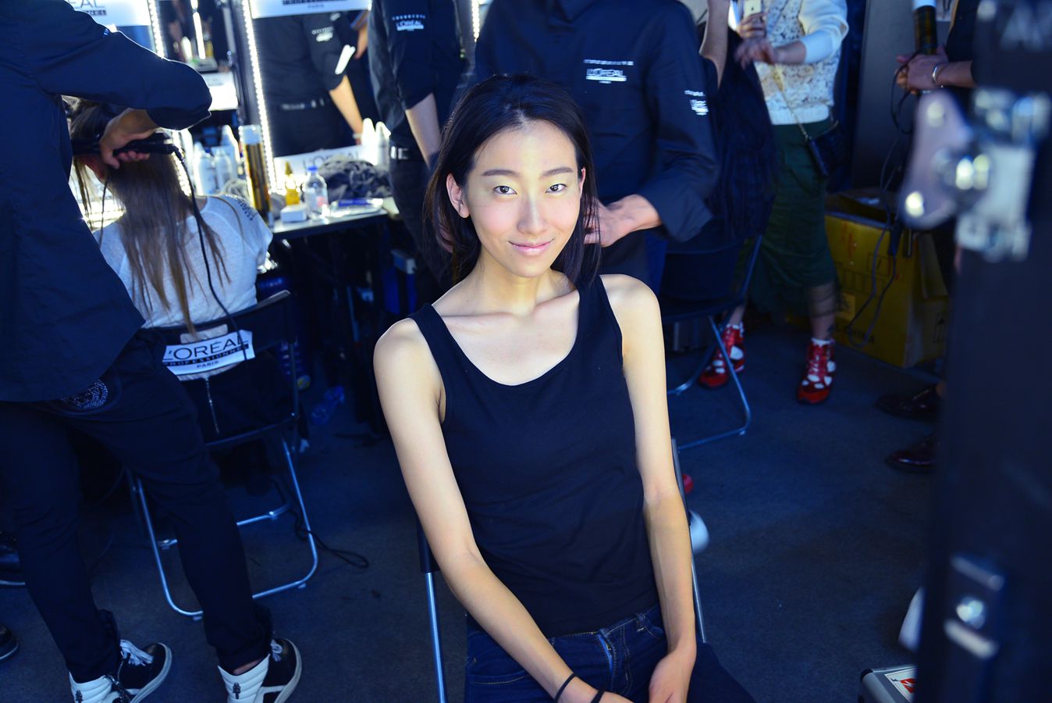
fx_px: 1023
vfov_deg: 37.9
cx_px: 526
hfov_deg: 54.4
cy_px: 352
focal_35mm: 35
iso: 1000
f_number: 4
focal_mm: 35
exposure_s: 1/25
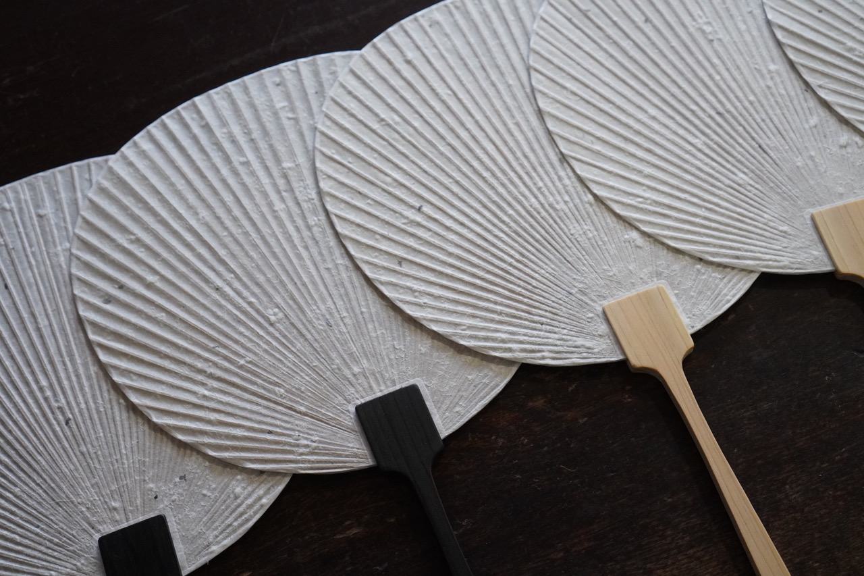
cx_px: 432
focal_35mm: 52
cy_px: 288
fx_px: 1260
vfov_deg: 25.7
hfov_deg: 37.9
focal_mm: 35
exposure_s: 1/60
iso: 3200
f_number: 5
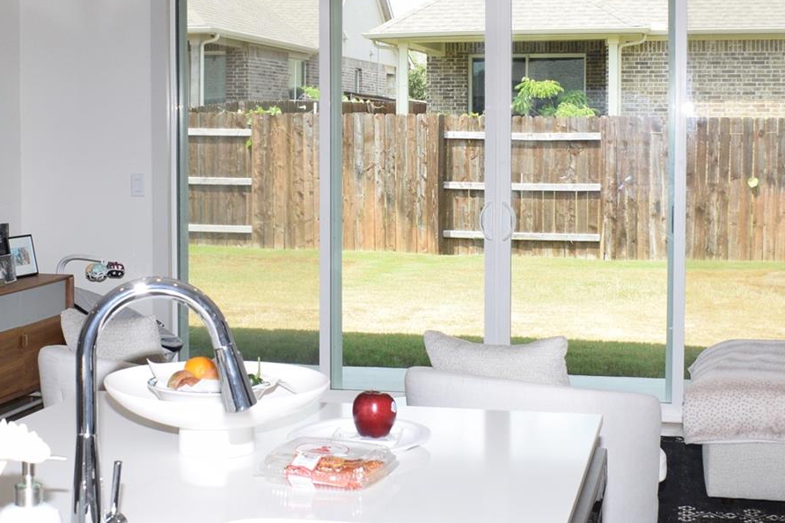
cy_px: 183
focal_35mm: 62
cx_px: 341
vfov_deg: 21.8
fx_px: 1351
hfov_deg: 32.4
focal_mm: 18
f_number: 7.1
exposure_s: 1/200
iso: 400
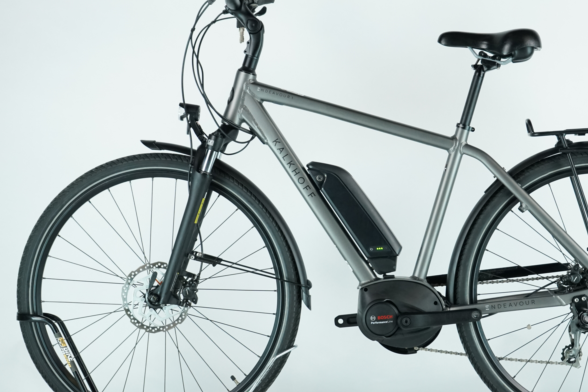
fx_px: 1568
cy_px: 188
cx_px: 383
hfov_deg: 21.2
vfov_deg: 14.3
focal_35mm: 96
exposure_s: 1/200
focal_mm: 70
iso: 2000
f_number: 5.6
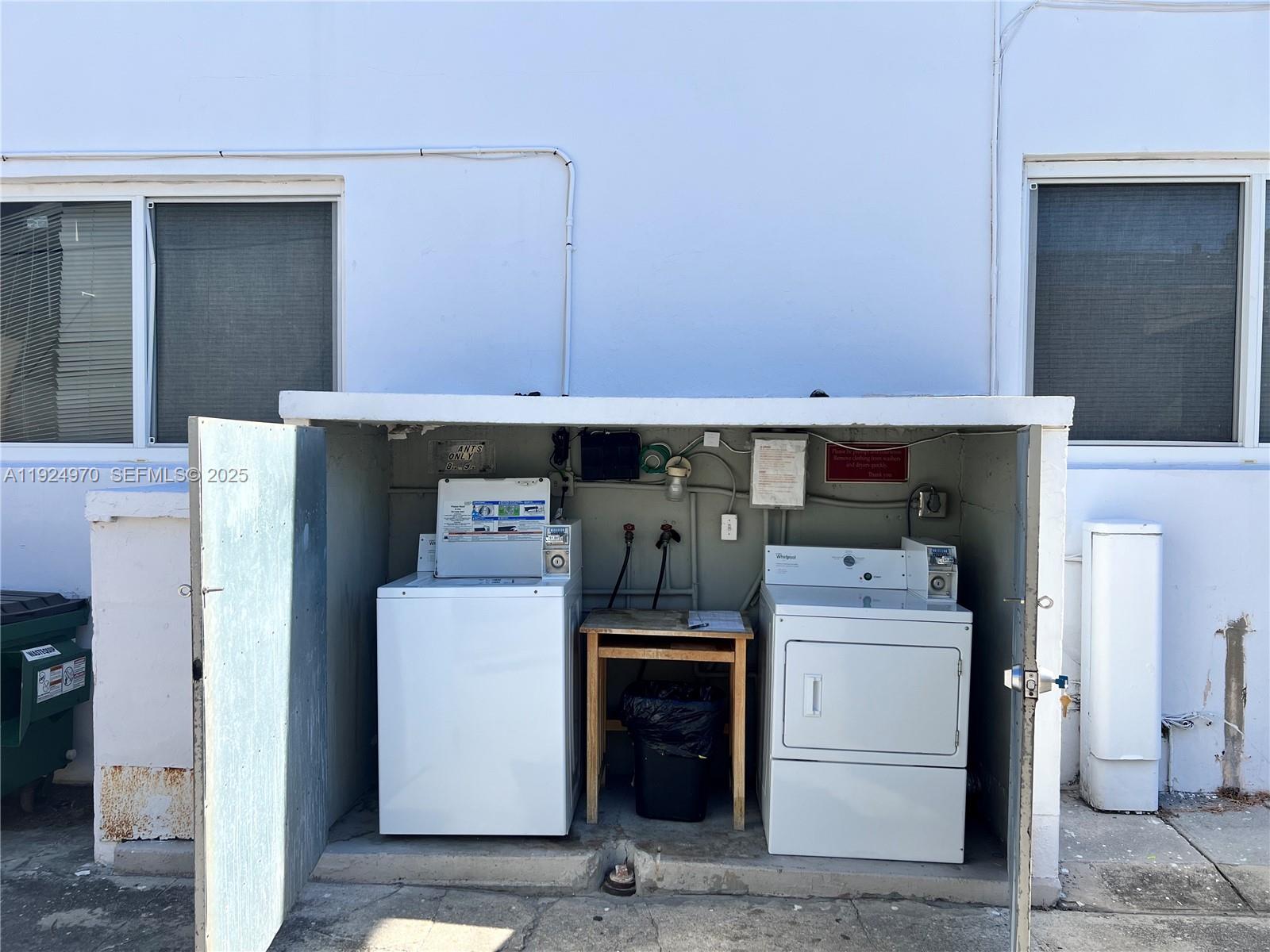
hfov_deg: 67.3
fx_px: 954
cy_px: 476
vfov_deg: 53.1
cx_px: 635
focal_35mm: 26
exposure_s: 1/2123
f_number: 1.5
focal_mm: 5.7
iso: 50
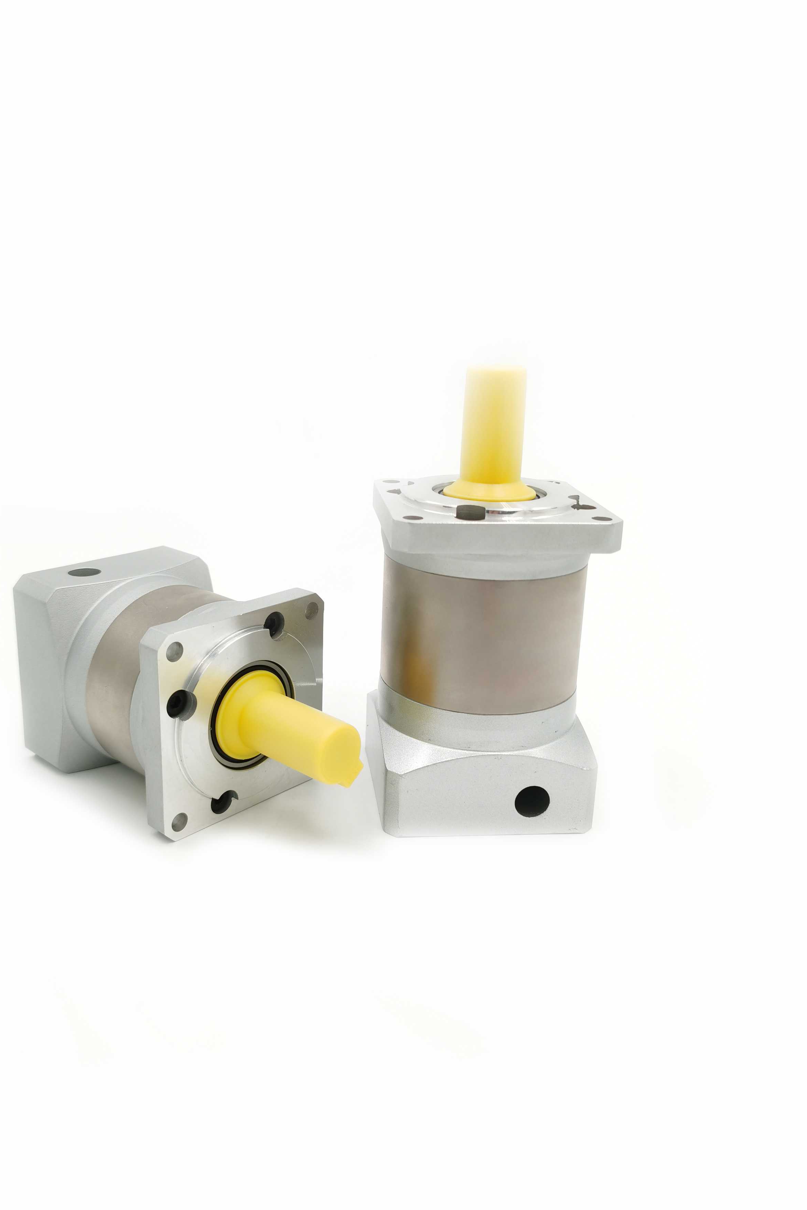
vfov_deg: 63.6
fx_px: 975
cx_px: 344
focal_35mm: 29
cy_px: 587
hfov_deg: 44.8
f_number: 1.6
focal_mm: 5.56
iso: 50
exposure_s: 1/476
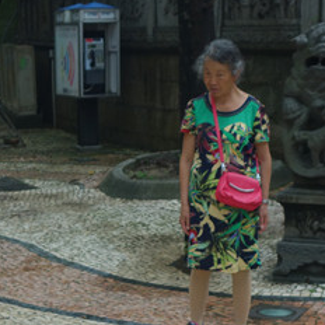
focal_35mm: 101
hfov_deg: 17.1
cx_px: 80
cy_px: 314
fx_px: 1073
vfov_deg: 16.9
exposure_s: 1/250
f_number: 3.5
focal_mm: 19.1
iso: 320
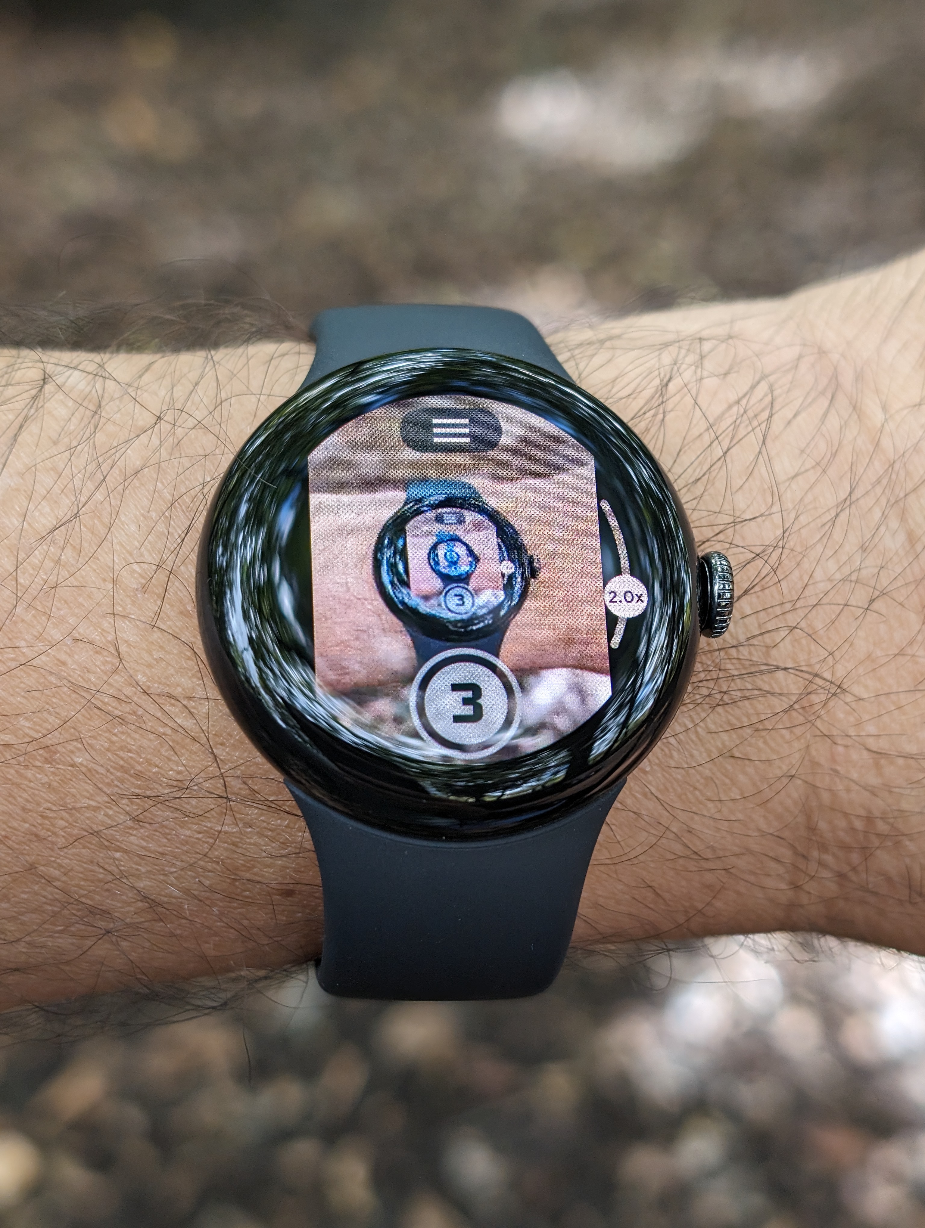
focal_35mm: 49
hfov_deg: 29.7
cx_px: 462
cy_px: 614
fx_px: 1741
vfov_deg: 38.9
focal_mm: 6.9
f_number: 1.68
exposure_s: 1/173
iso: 87
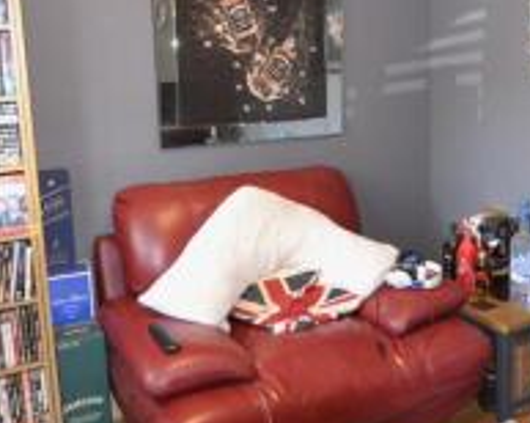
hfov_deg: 47.7
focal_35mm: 38
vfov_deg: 38.6
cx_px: 297
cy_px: 144
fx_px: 598
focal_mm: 11
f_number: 2.8
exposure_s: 1/60
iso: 800
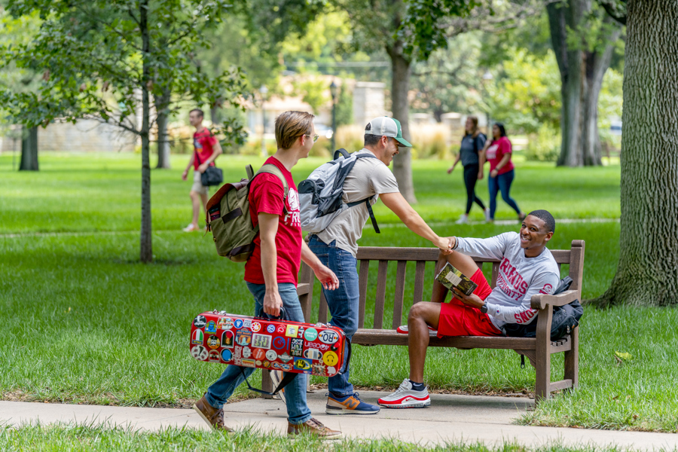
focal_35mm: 148
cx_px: 339
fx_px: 2787
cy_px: 226
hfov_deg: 13.9
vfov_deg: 9.3
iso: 640
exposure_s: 1/800
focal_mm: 148
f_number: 4
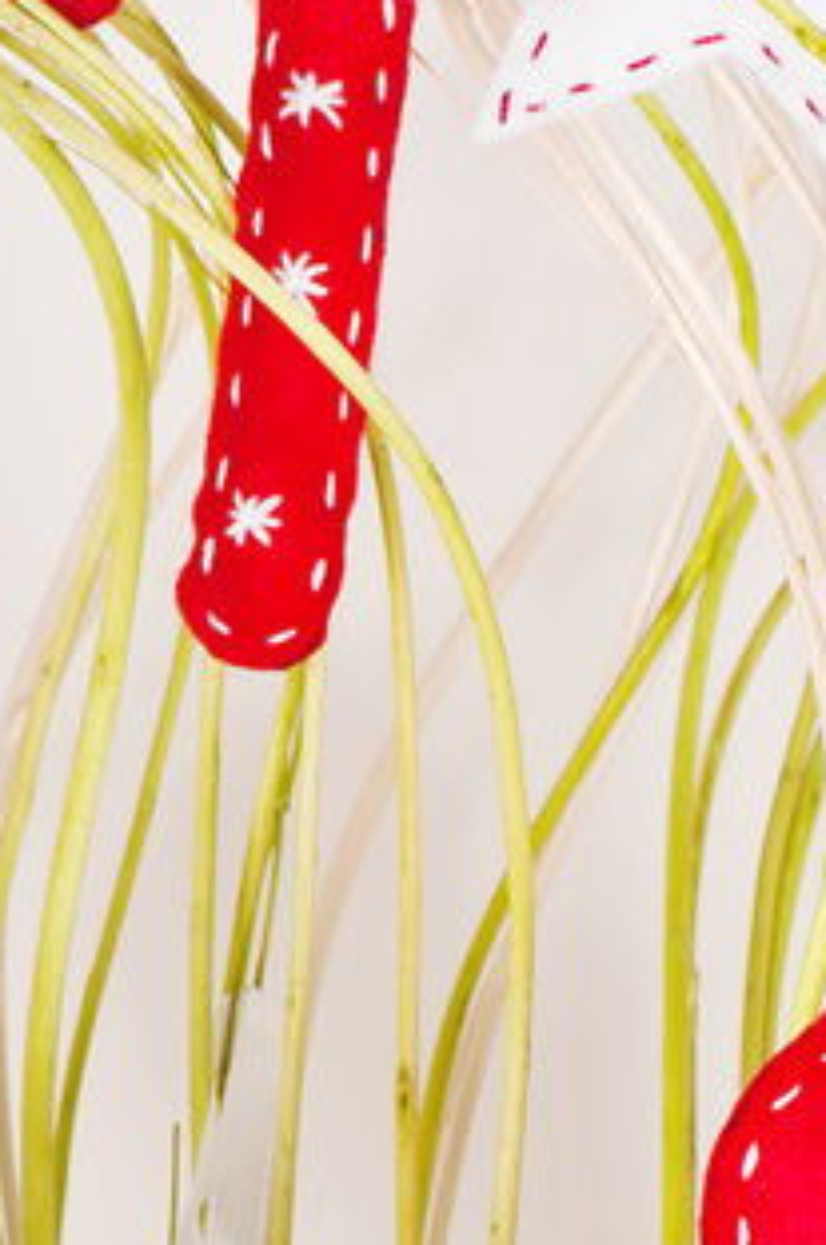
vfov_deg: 4.8
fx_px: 14882
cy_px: 1038
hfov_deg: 3.2
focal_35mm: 431
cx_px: 940
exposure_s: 1/160
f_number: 11
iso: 200
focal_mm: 105
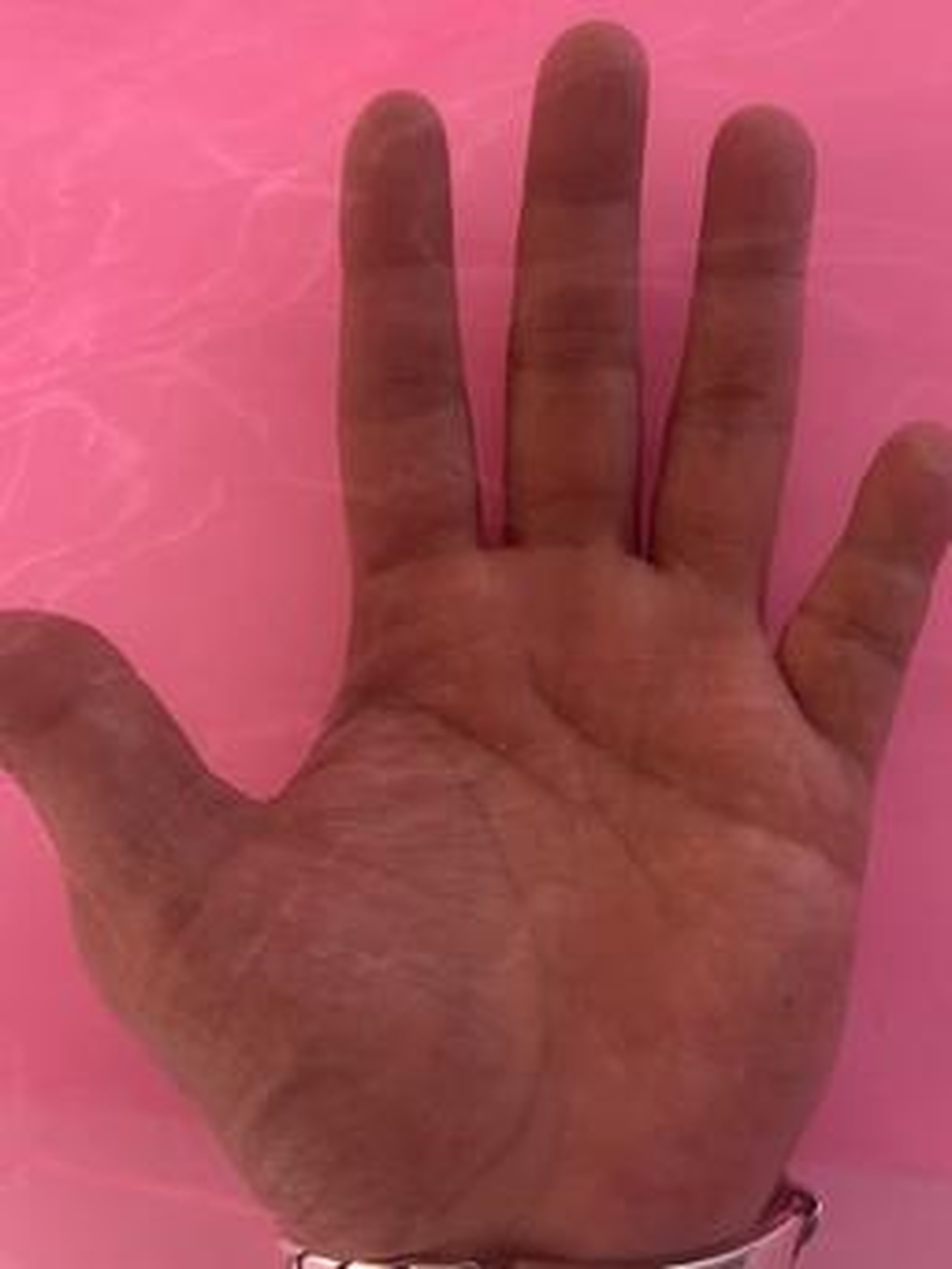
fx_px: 953
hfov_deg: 53.1
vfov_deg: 67.3
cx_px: 476
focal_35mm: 26
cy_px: 634
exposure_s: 1/60
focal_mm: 5.7
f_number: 1.5
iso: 125
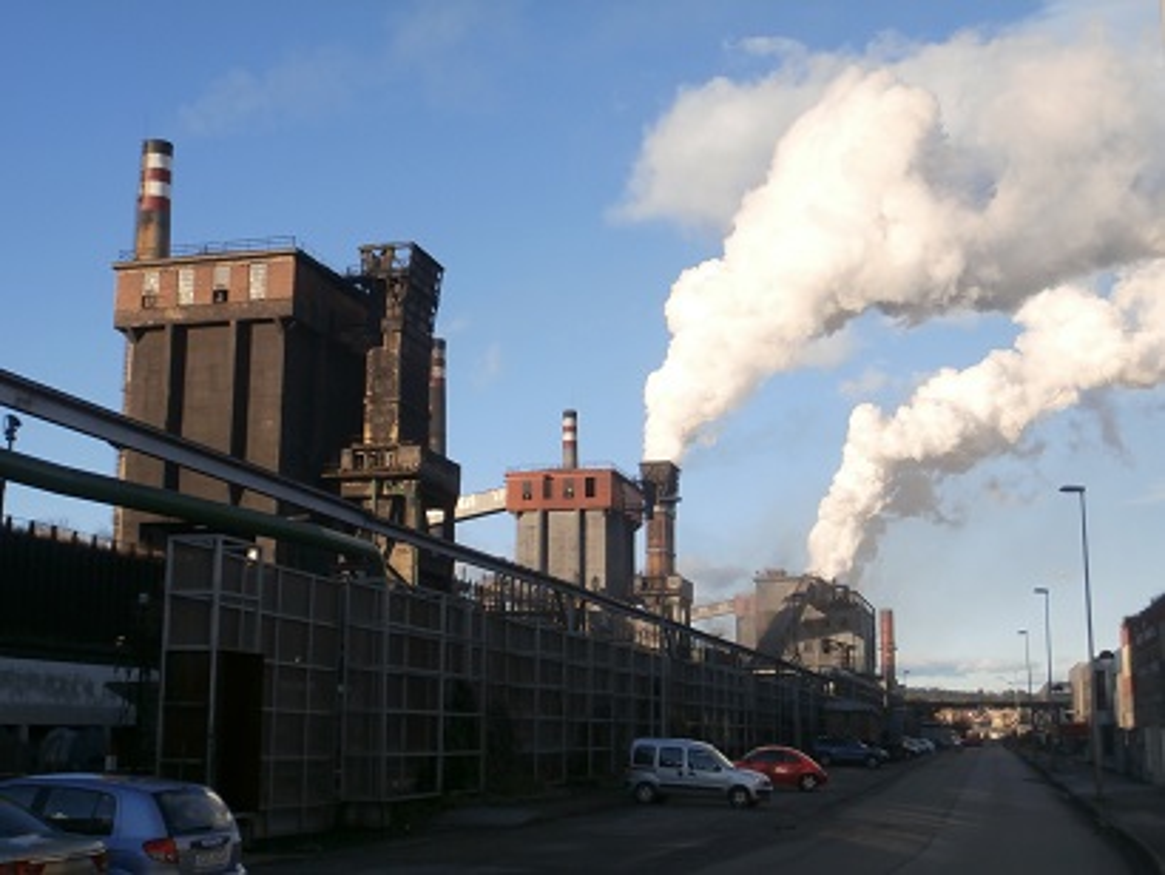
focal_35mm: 47
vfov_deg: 30.9
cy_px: 438
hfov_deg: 40.4
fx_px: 1583
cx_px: 582
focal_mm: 8.29
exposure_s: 1/400
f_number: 4.2
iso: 100
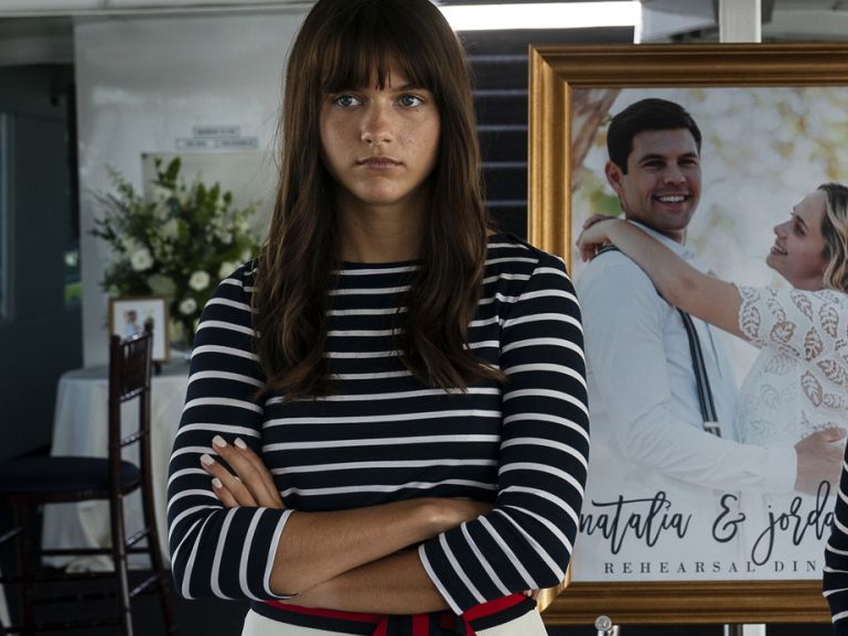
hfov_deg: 23.9
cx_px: 733
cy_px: 277
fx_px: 1960
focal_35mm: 80
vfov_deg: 18.4
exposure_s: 1/250
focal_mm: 40
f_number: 5.6
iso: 640
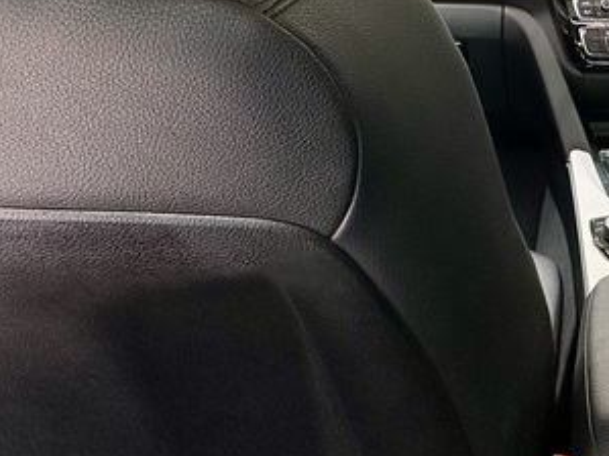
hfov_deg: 36.0
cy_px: -140
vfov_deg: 25.8
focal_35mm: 48
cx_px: 599
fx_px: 844
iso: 125
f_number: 2.2
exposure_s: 1/80
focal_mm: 2.22
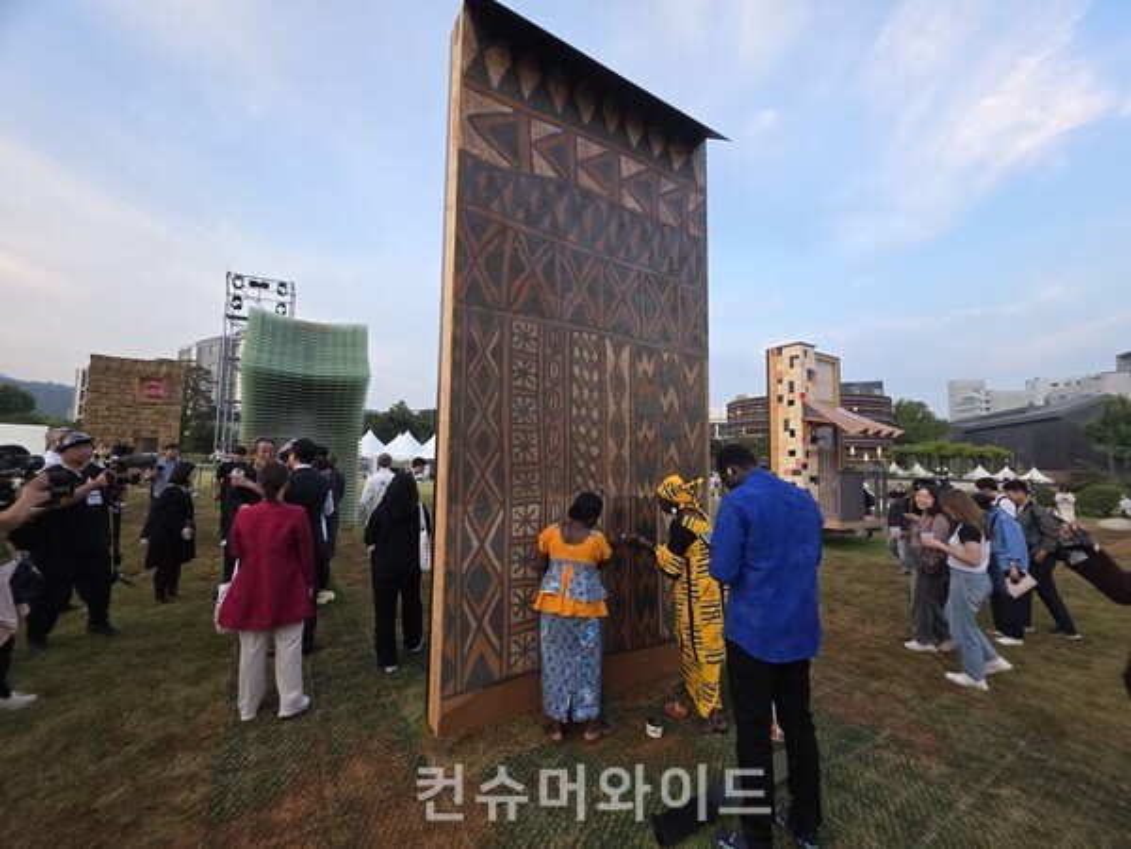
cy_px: 424
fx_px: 425
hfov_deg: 106.2
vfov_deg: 89.9
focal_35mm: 13
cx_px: 566
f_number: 1.9
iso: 100
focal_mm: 2.2
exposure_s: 1/120
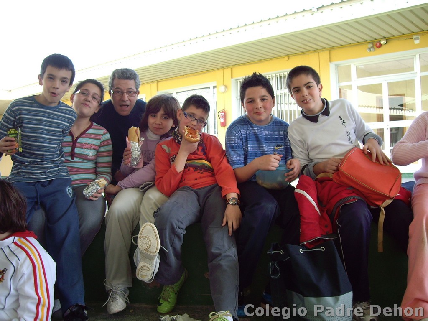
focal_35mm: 38
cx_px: 214
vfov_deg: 37.7
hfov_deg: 49.0
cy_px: 160
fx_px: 470
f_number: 2.7
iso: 100
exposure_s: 1/160
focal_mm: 6.2
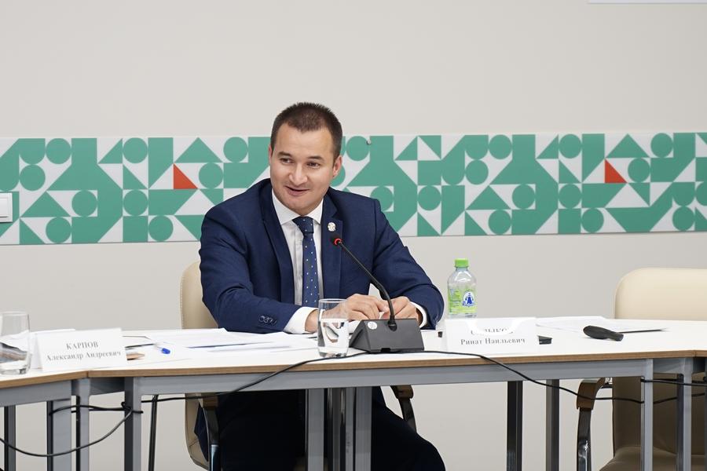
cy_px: 236
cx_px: 354
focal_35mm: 75
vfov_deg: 18.2
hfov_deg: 27.0
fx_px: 1473
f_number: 3.5
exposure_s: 1/125
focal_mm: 75
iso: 500
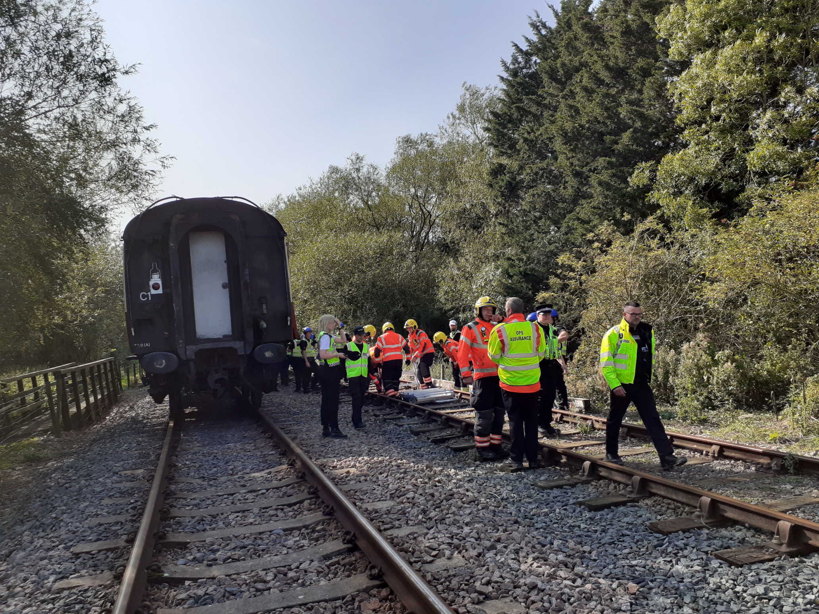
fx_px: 639
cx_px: 410
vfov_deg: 51.4
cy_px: 307
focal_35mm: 27
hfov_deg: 65.3
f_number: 1.9
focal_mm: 3.6
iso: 40
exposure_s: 1/1385
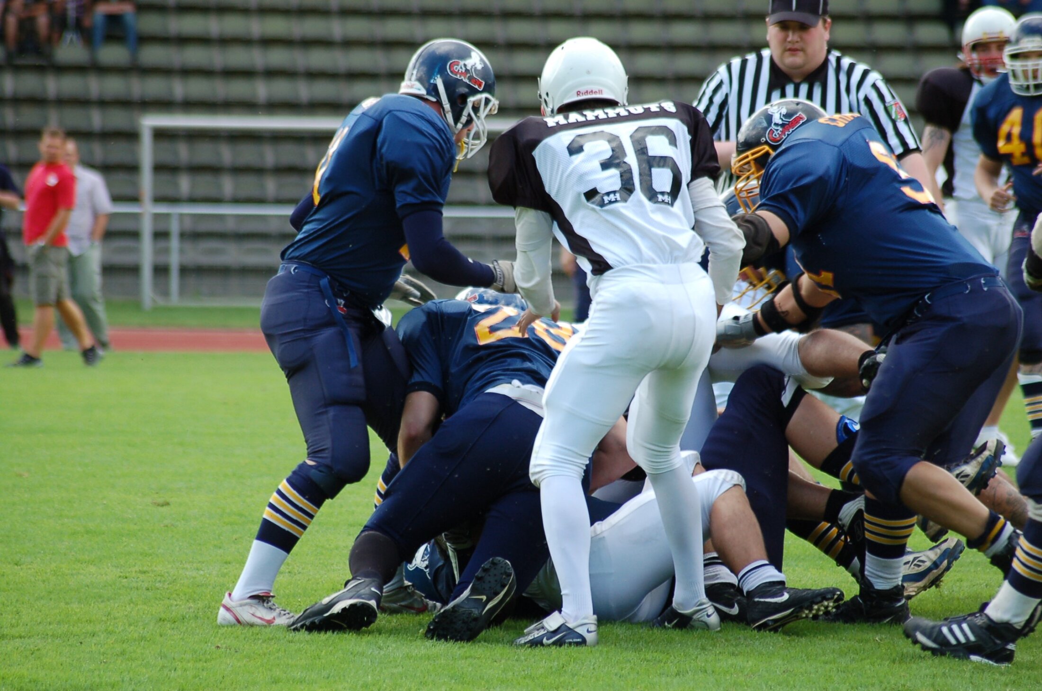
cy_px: 346
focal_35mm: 255
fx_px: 7367
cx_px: 521
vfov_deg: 5.4
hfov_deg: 8.1
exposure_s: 1/500
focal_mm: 170
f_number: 4.8
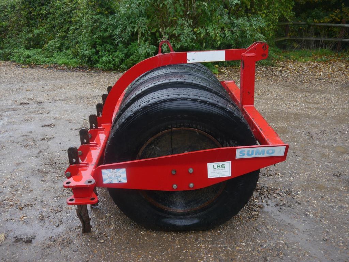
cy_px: 131
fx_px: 343
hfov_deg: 54.0
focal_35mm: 34
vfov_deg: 41.8
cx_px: 174
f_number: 4
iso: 160
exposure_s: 1/80
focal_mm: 17
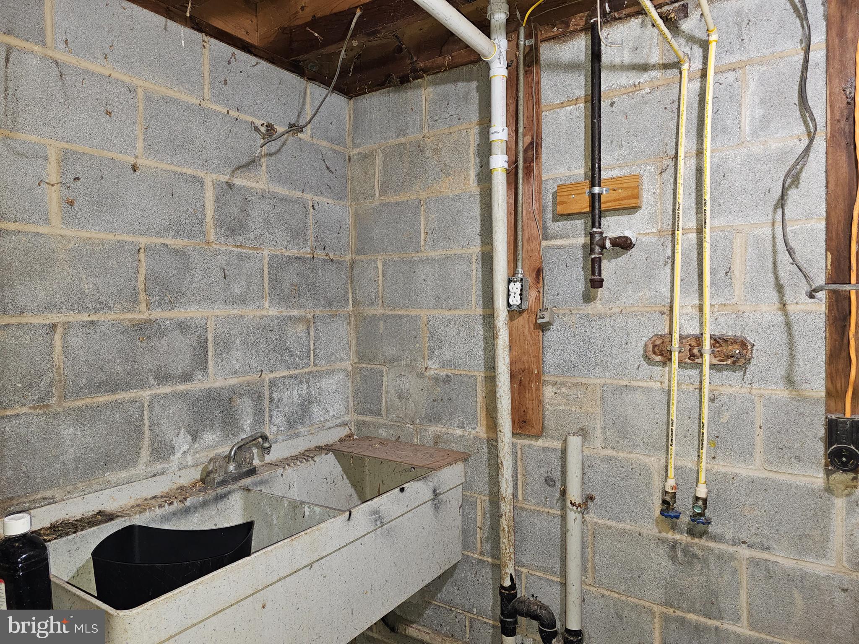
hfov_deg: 73.9
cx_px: 430
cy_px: 322
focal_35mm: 23
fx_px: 571
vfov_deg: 58.9
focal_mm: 6.3
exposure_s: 1/20
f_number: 1.7
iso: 125
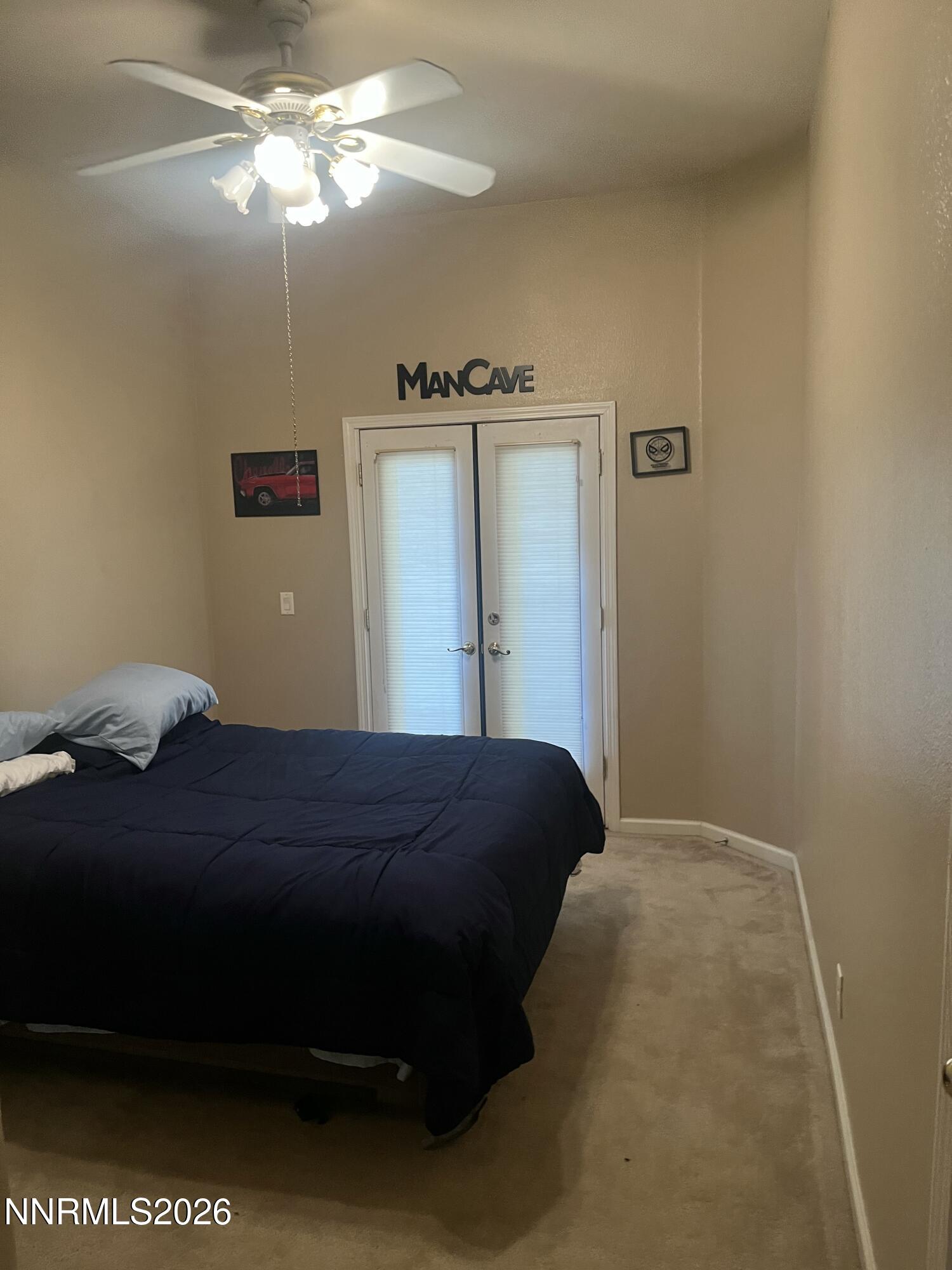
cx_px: 476
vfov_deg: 67.3
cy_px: 635
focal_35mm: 26
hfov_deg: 53.1
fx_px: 953
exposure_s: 1/60
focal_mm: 5.1
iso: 250
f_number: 1.6
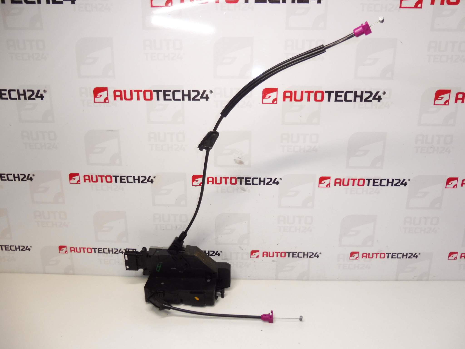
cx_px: 232
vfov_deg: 54.9
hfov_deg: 69.4
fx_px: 336
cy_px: 174
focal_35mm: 25
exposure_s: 1/80
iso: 200
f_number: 3.5
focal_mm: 4.4
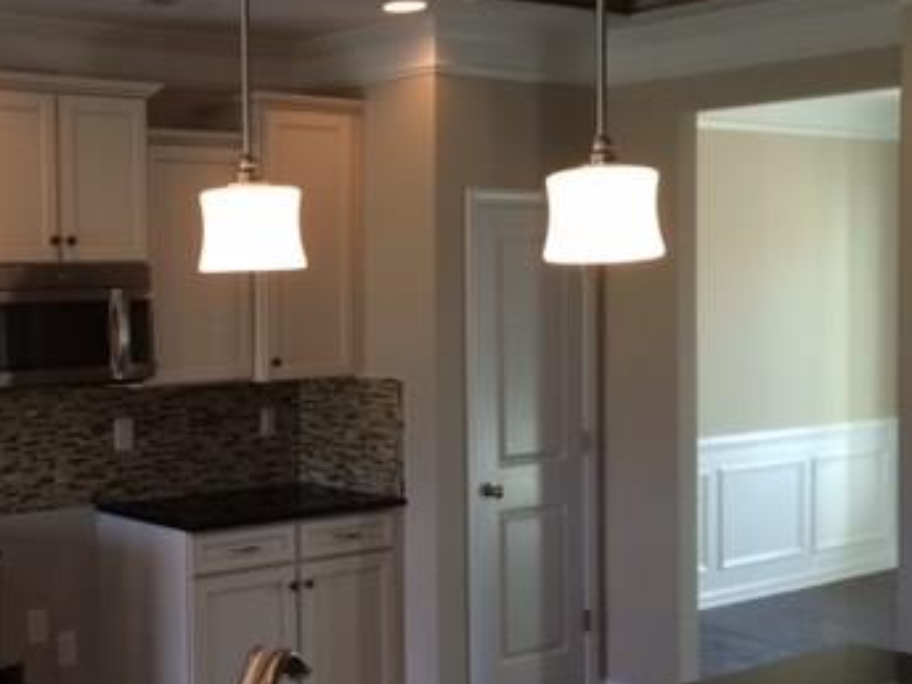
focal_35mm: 54
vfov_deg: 27.0
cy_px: 355
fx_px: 1423
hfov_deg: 34.3
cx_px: 164
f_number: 2.2
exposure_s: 1/40
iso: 40
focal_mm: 4.15
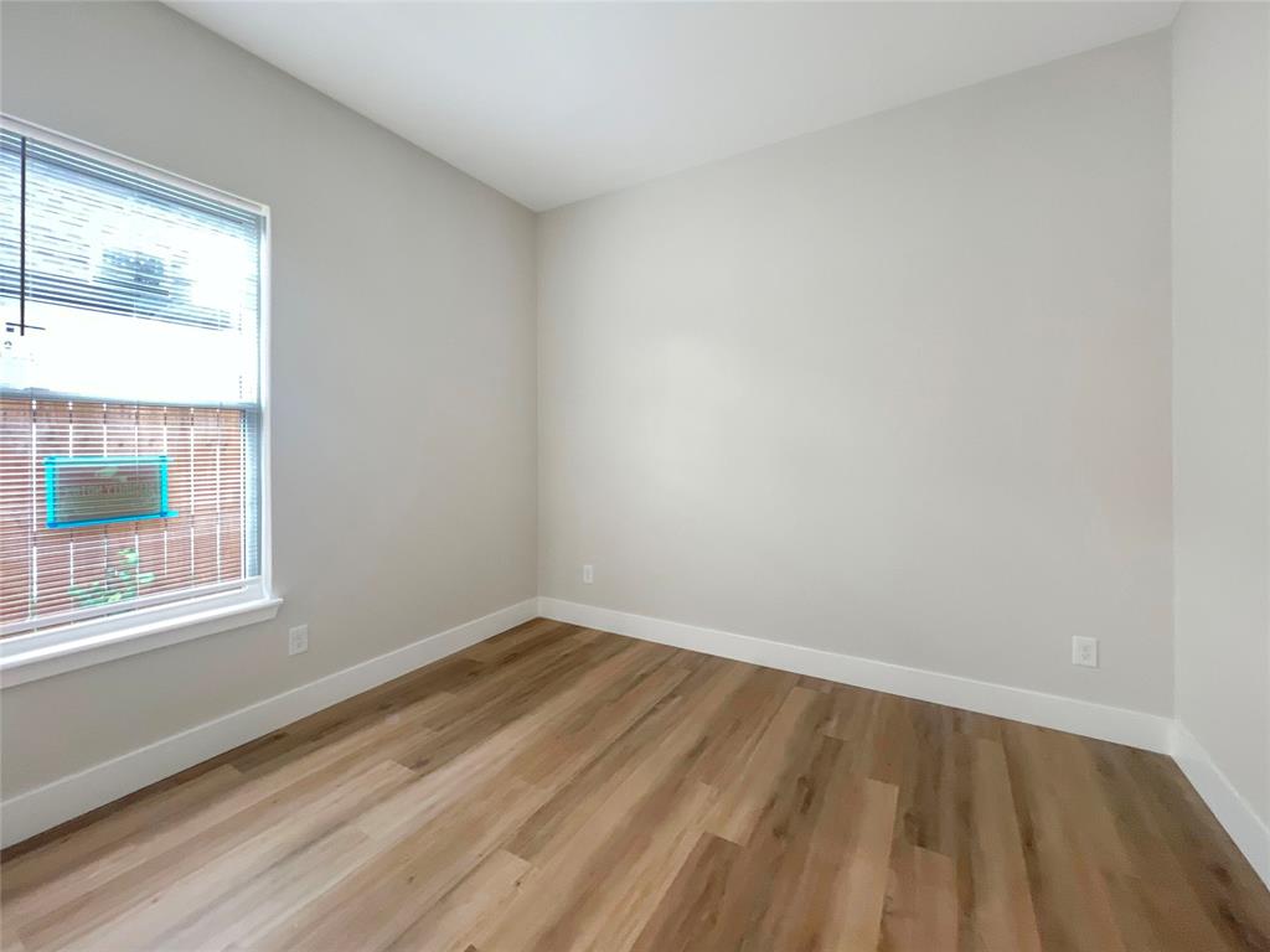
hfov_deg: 106.2
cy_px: 476
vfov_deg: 89.9
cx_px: 635
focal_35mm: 13
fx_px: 477
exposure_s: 1/60
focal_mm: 1.57
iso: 200
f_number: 1.8
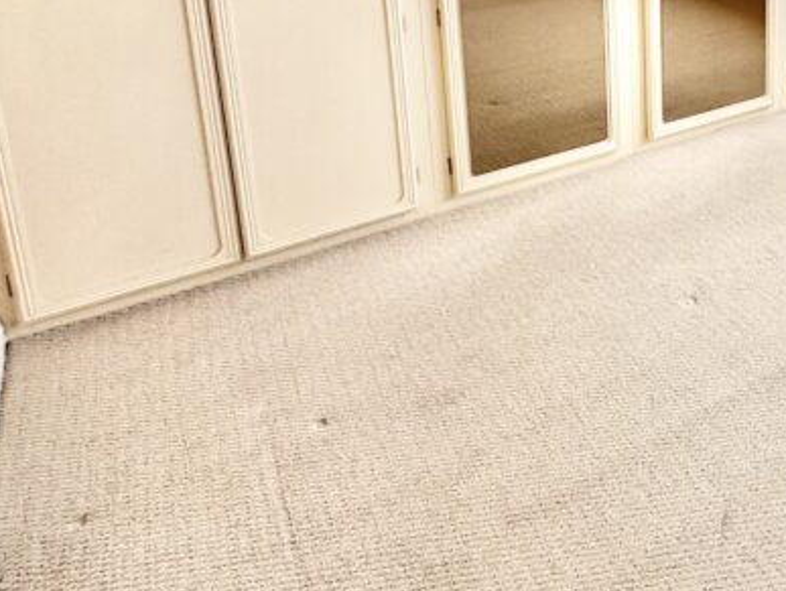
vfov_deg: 33.8
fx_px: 841
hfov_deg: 40.2
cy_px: -53
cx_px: 873
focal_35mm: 37
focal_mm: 2.22
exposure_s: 1/99
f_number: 2.2
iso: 80
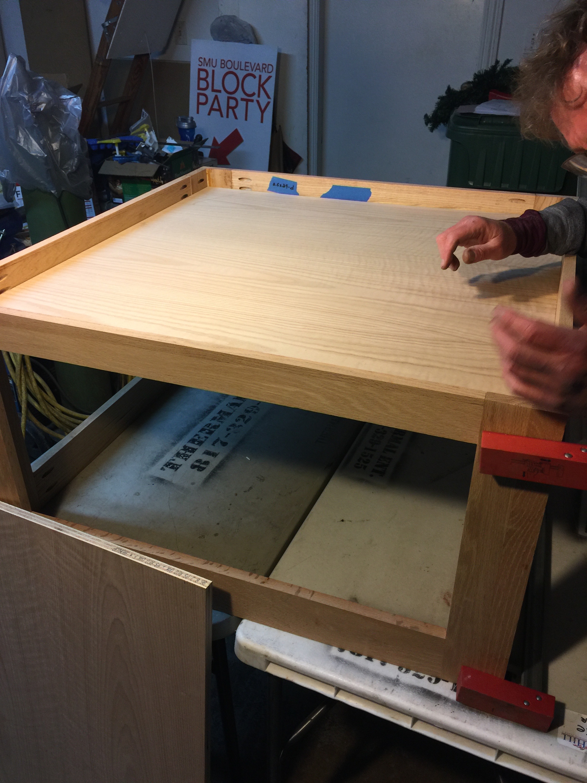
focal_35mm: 29
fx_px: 656
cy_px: 392
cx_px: 294
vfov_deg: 61.7
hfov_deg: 48.2
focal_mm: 4.15
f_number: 2.2
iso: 32
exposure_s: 1/15
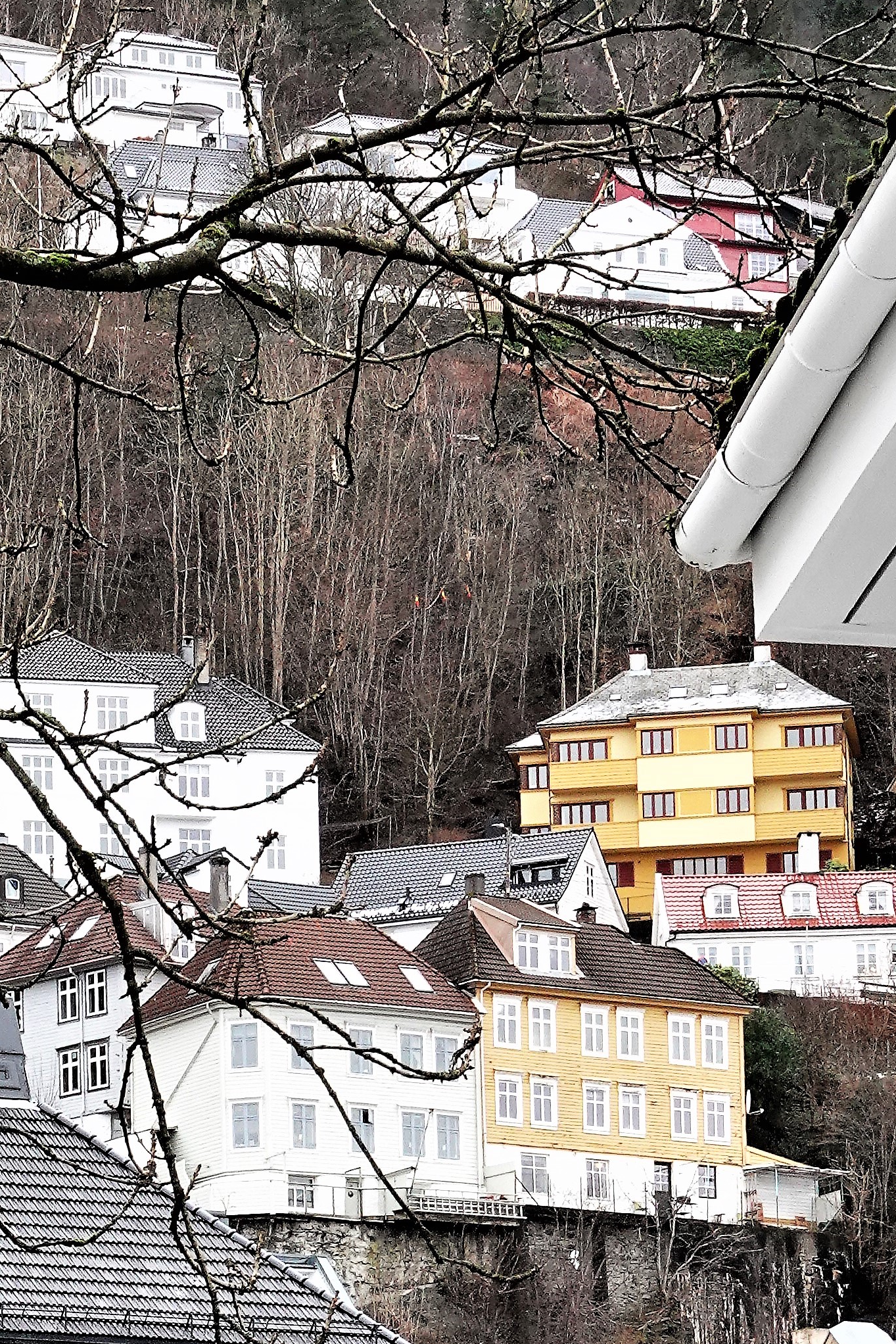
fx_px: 6494
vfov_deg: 11.6
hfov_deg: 7.8
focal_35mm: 174
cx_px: -264
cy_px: 1522
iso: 400
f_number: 8
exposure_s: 1/40
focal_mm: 23.95
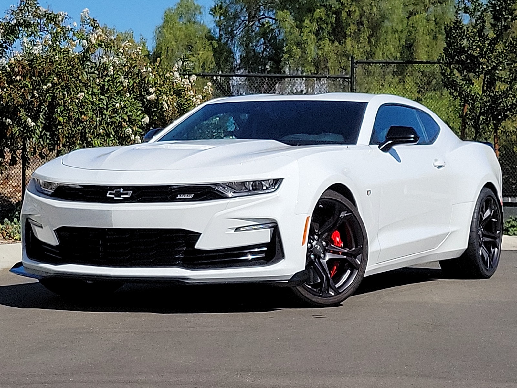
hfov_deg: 67.3
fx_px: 388
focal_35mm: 26
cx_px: 258
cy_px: 194
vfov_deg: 53.1
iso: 50
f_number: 1.8
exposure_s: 1/5000
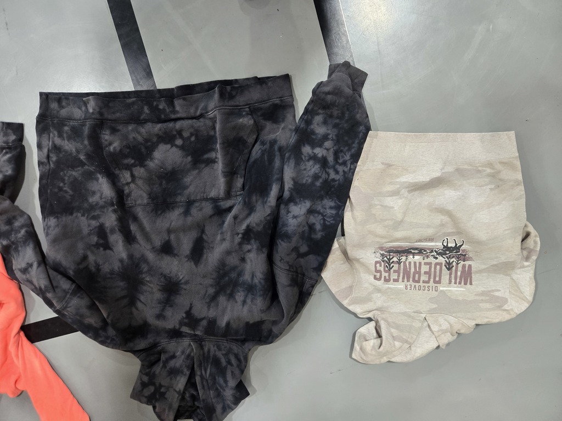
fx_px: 373
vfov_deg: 58.9
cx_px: 281
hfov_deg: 73.9
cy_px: 210
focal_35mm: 23
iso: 400
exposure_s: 1/120
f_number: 1.8
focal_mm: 5.4
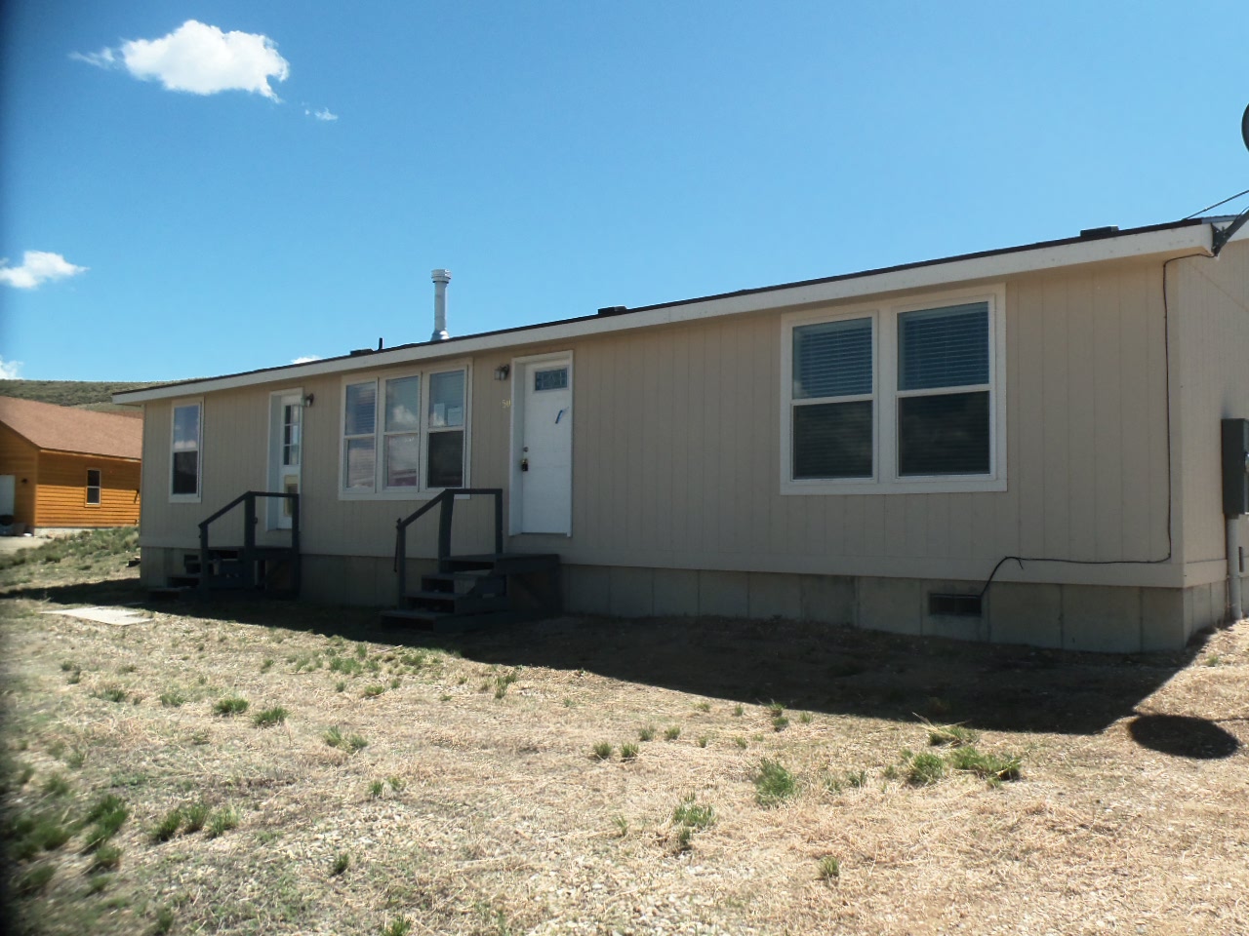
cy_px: 468
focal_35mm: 29
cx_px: 624
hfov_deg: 61.7
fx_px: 1046
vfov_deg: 48.2
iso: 80
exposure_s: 1/200
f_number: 8.6
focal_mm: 5.2
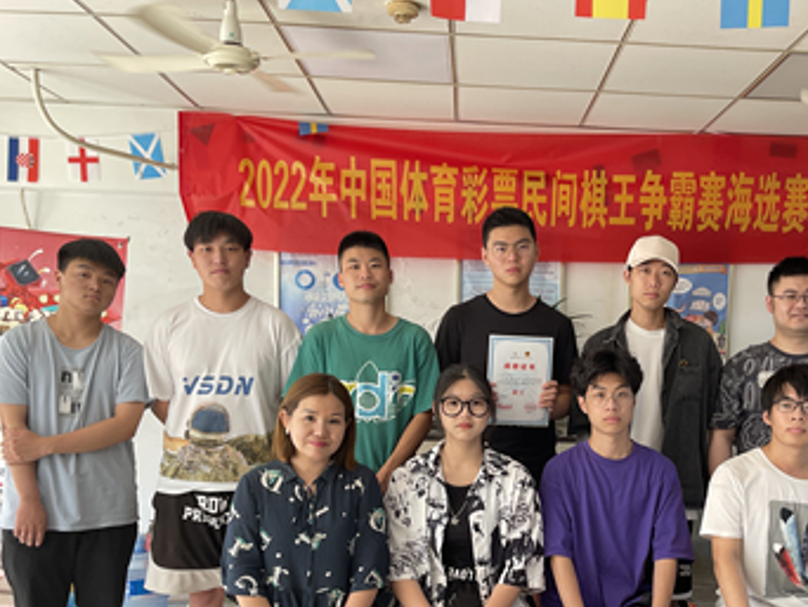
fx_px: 888
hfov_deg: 48.1
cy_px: 410
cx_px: 543
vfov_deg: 37.3
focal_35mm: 38
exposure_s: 1/116
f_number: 1.6
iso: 125
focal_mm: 5.1
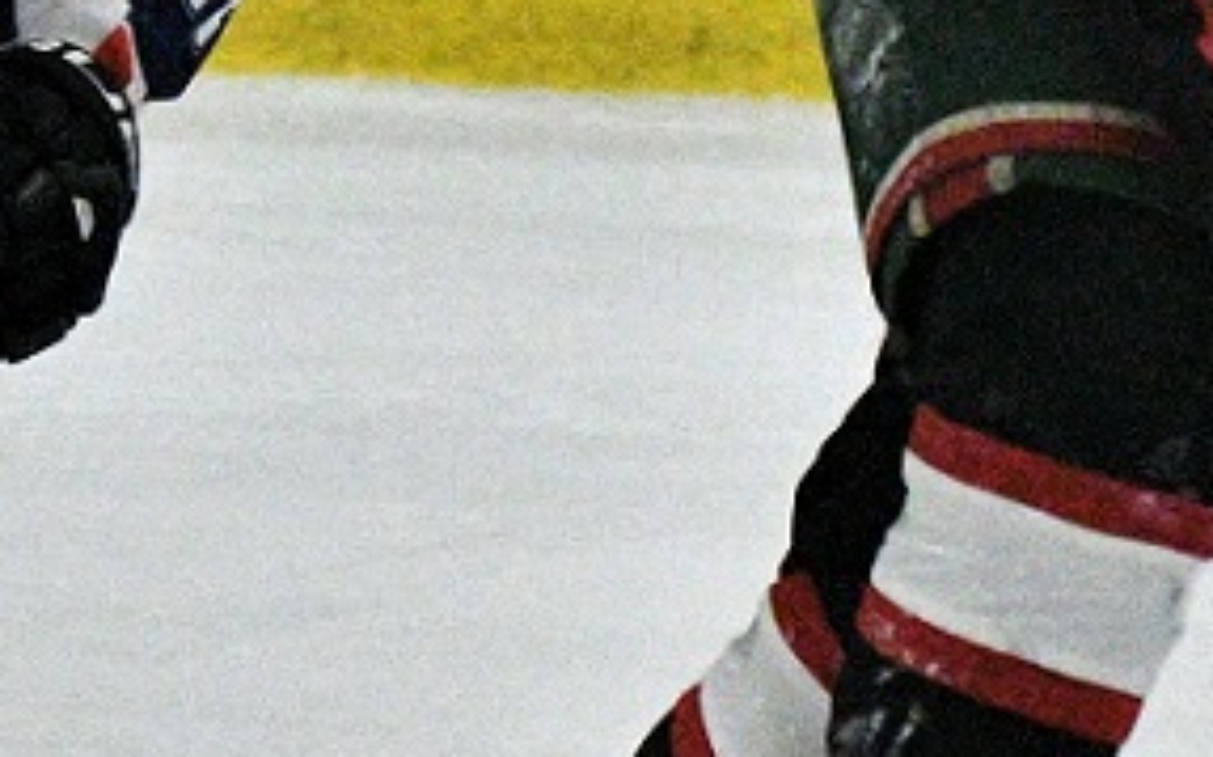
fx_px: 18997
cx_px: 871
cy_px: 203
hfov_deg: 3.7
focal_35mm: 575
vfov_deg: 2.3
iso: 12800
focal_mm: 100
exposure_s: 1/1000
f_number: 5.6
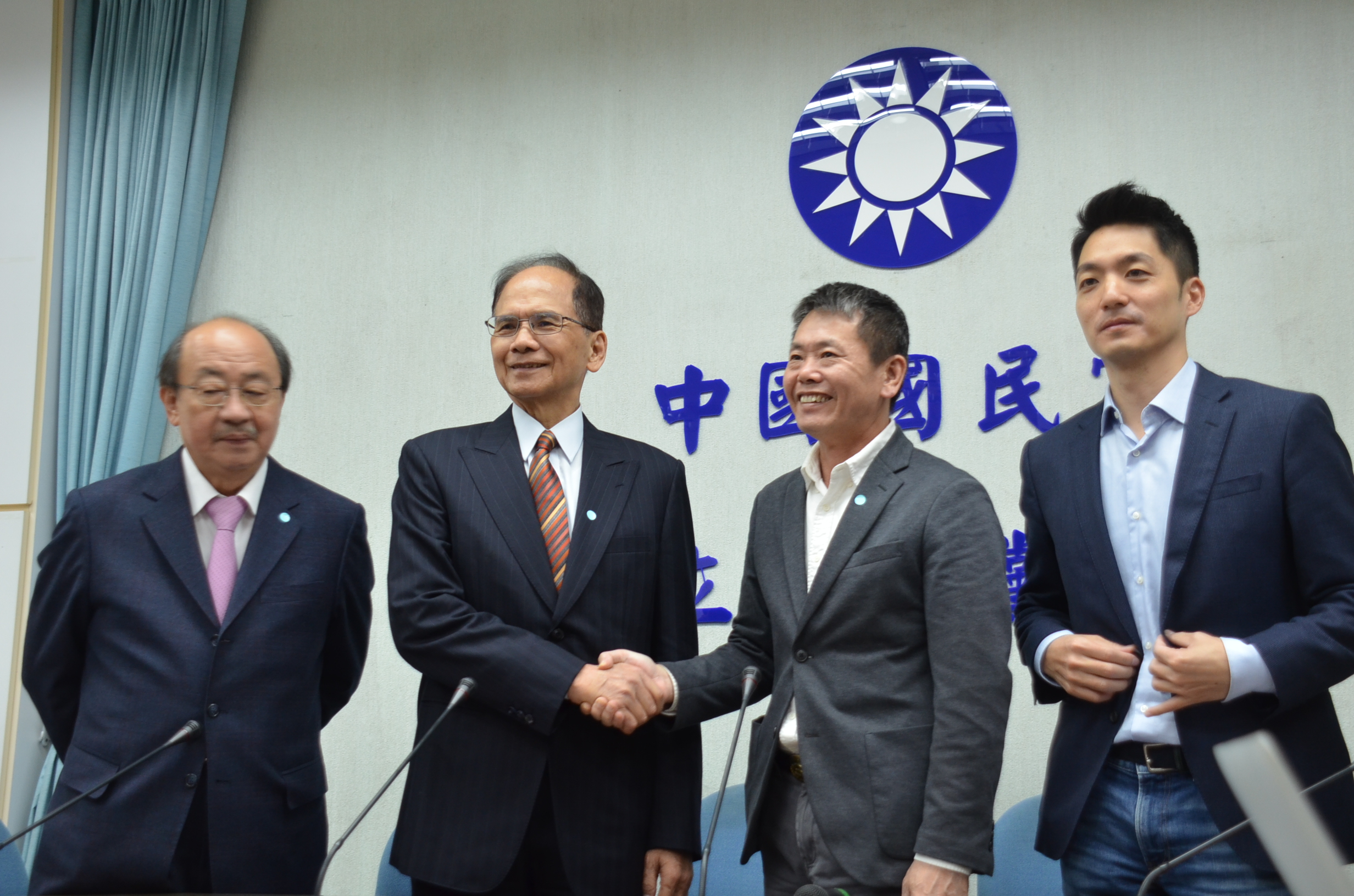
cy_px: 448
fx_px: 1802
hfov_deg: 41.2
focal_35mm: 48
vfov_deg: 28.0
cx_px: 677
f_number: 4.2
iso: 640
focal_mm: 32
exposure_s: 1/60
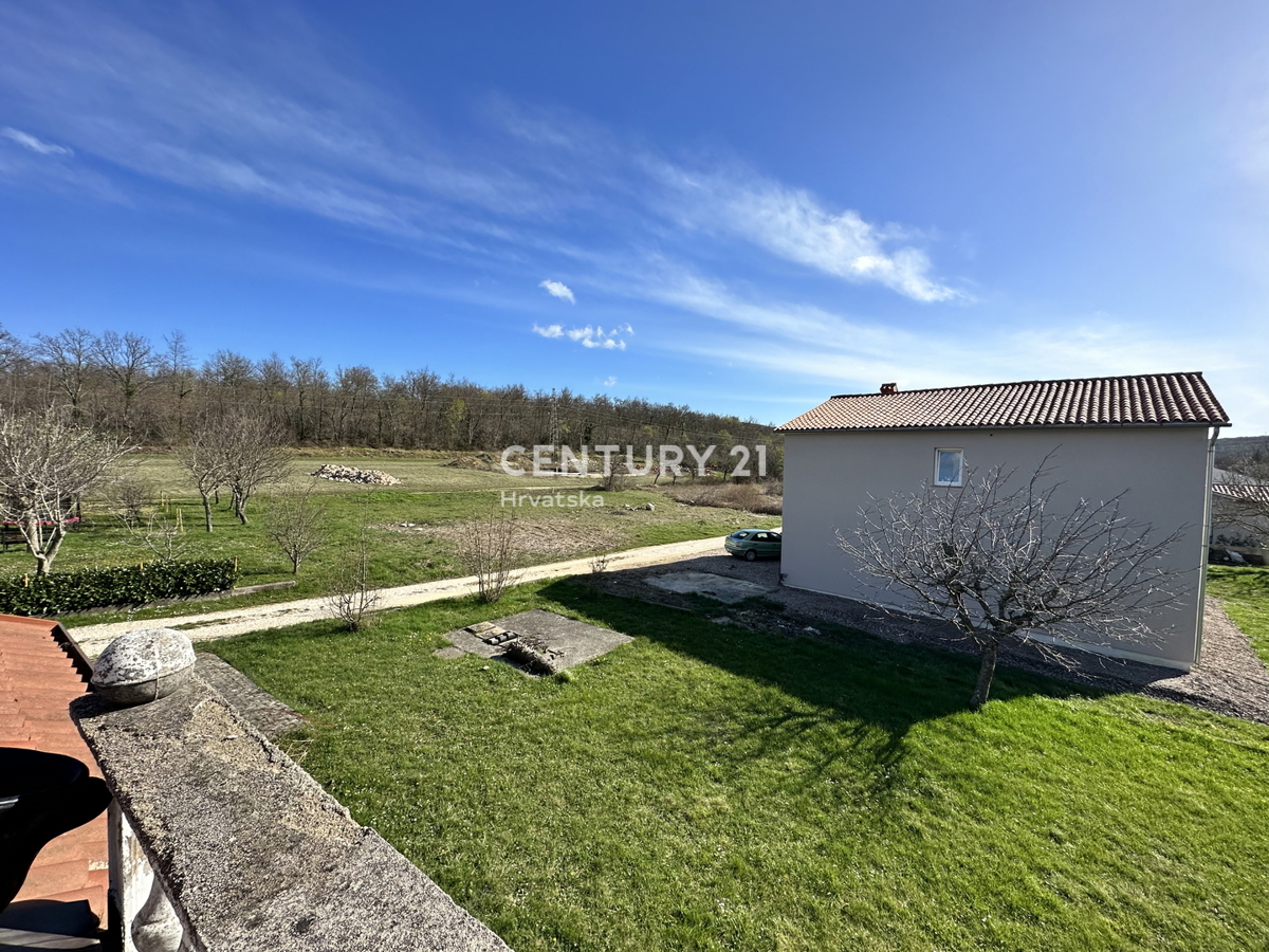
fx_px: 513
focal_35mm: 14
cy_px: 476
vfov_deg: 85.7
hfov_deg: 102.1
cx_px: 634
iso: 40
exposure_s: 1/2092
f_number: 2.2
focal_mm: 2.22
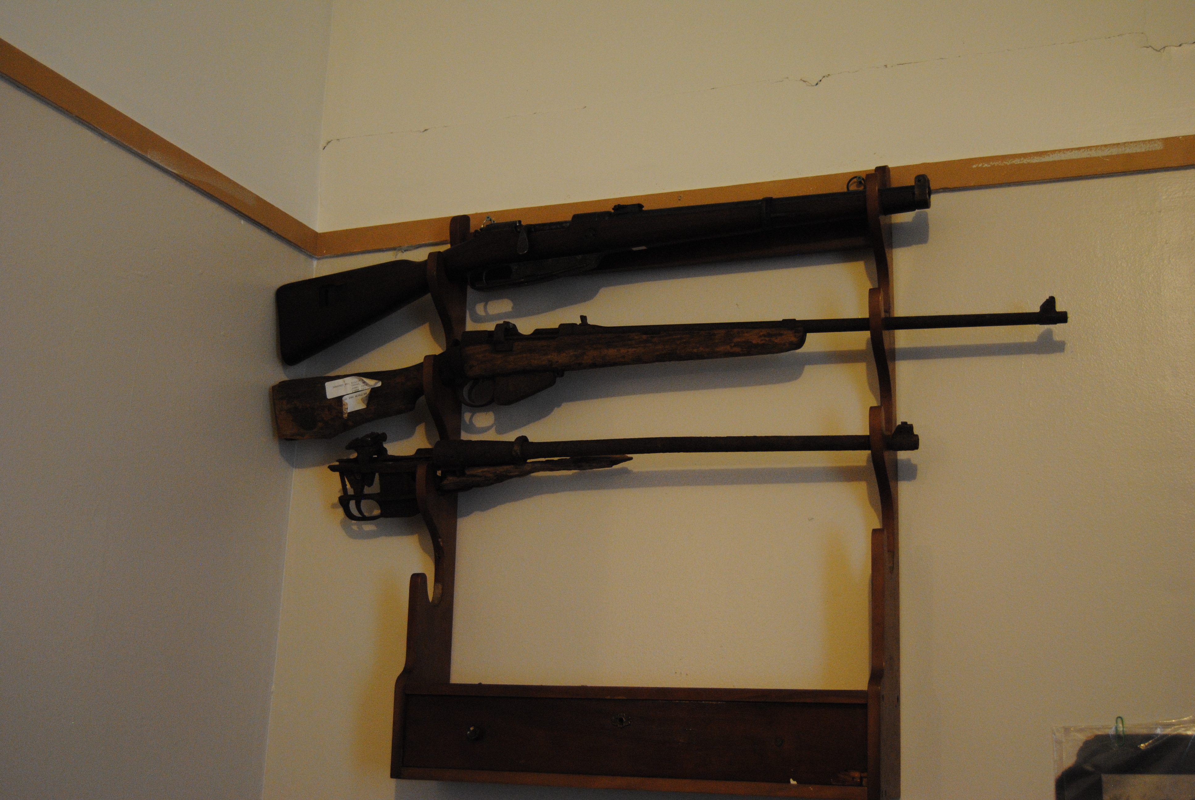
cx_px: 598
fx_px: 1396
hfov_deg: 46.3
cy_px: 400
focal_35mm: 42
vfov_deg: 32.0
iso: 800
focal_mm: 28
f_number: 4
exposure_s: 1/30
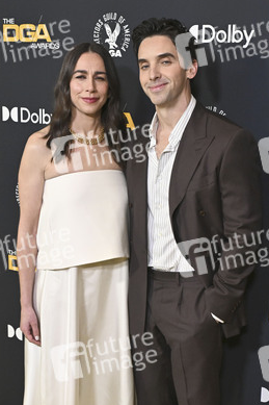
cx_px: 134
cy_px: 201
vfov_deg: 51.9
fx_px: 415
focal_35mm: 37
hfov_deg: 35.9
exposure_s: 1/320
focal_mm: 36
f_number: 6.3
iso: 2500
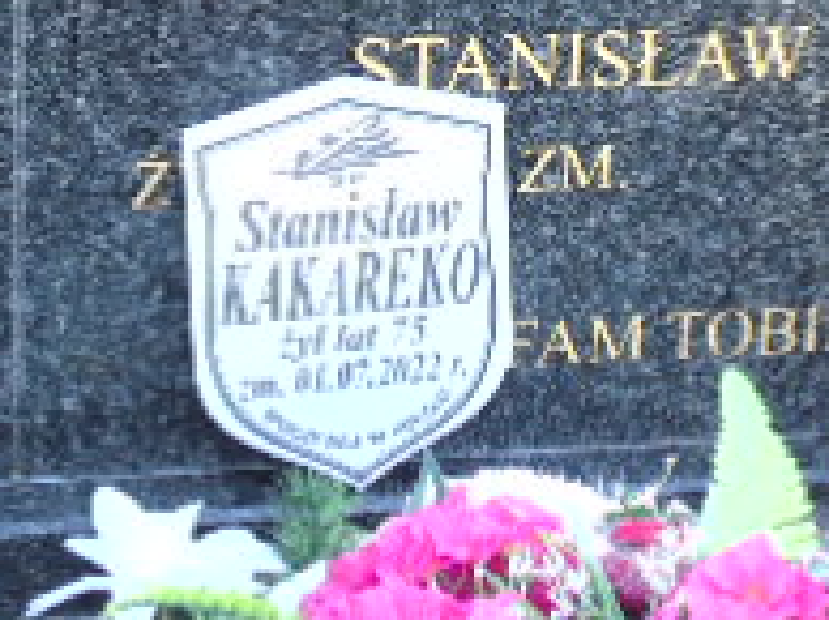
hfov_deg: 15.0
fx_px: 3157
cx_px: 474
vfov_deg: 11.1
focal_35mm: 132
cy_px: 13
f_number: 3.9
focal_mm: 7.1
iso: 100
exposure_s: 1/30
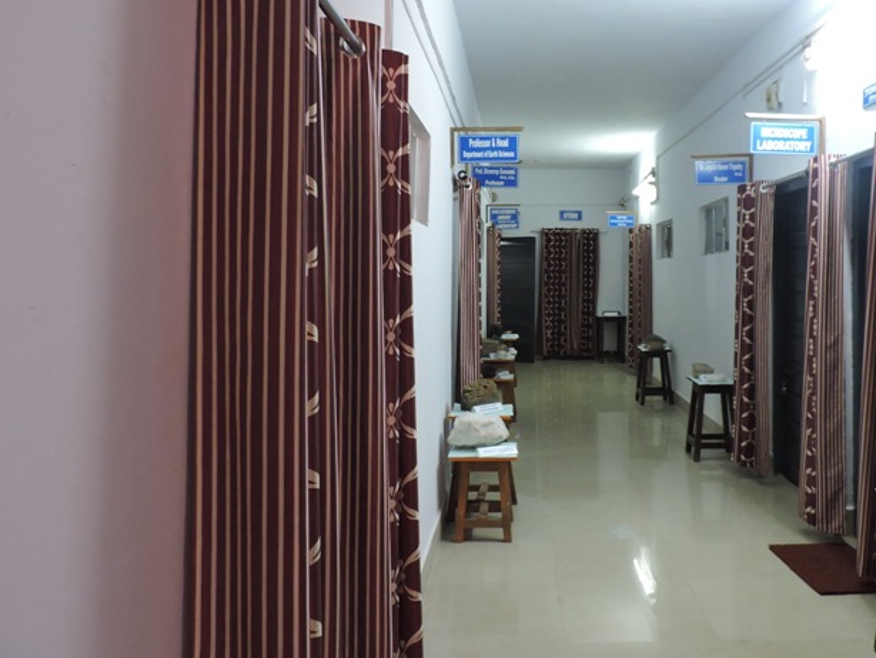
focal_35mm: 30
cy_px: 273
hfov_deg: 59.4
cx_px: 528
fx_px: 759
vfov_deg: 46.6
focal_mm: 4.3
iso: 400
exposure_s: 1/15
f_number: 3
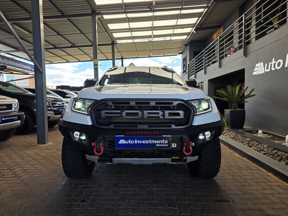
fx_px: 191
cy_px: 108
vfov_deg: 58.9
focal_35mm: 23
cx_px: 144
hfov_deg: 73.9
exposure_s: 1/108
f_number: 1.7
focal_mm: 6.25
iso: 12
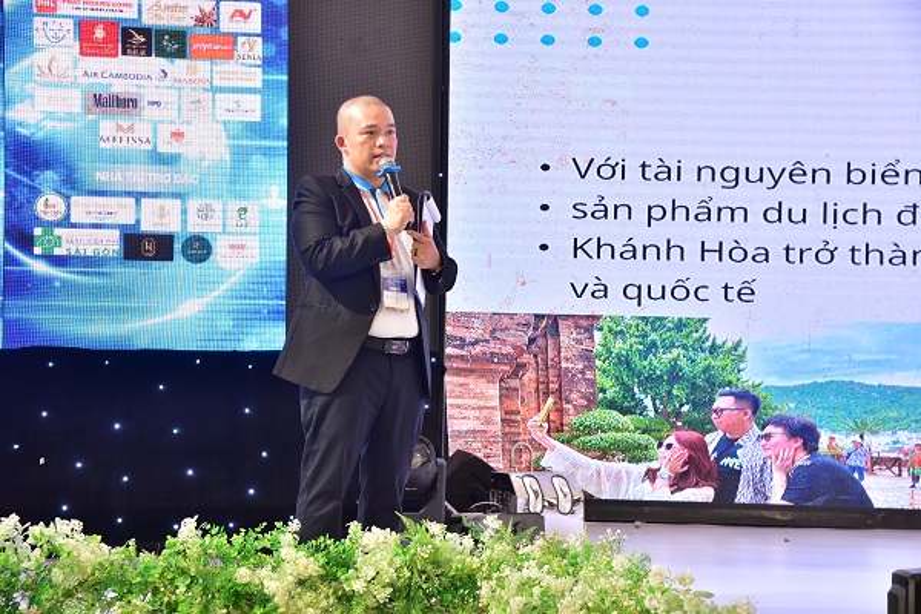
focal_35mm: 75
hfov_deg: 27.0
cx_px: 460
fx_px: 1919
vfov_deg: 18.2
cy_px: 307
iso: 1600
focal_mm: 75
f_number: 8
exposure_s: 1/125
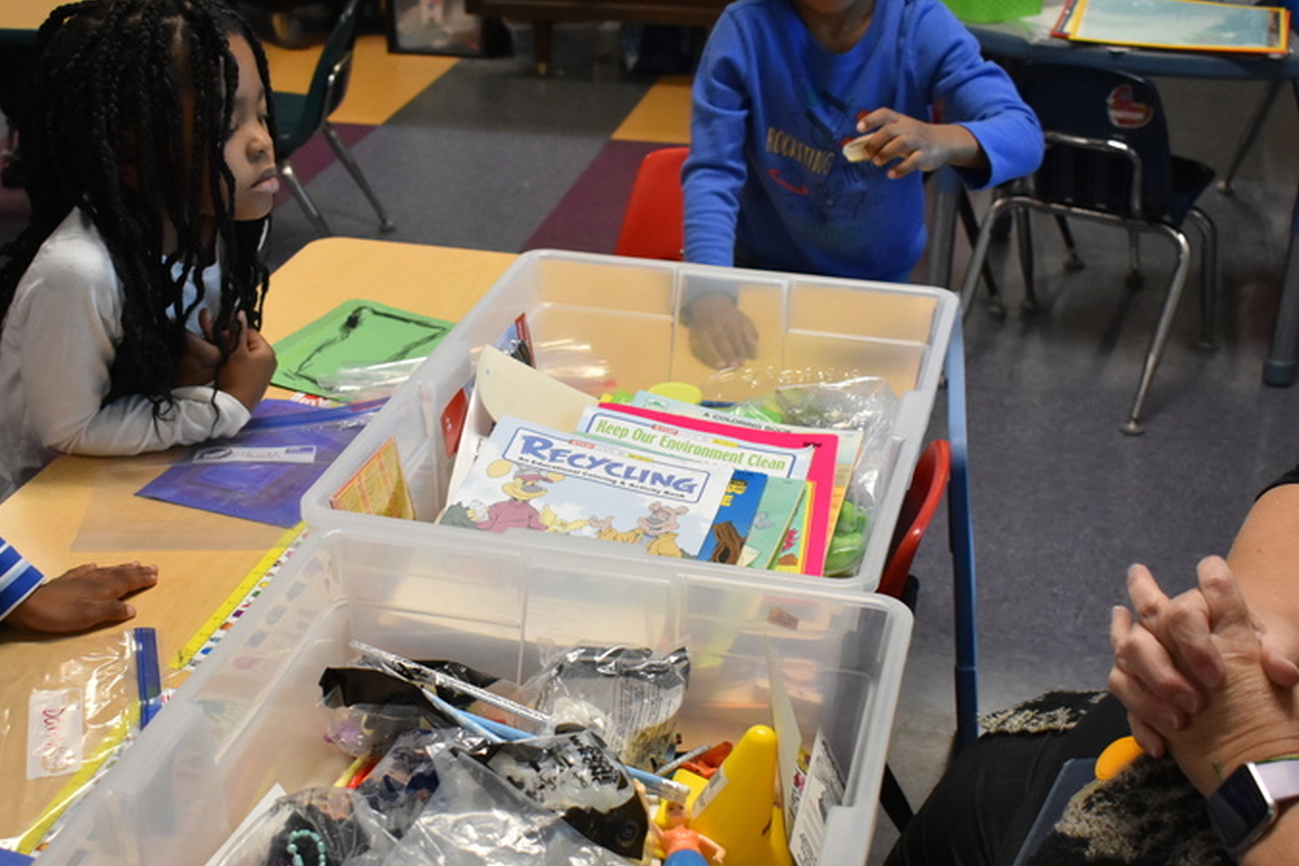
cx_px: 500
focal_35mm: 50
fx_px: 1804
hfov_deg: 39.4
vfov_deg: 27.0
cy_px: 516
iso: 1250
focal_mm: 22
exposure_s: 1/125
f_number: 3.8
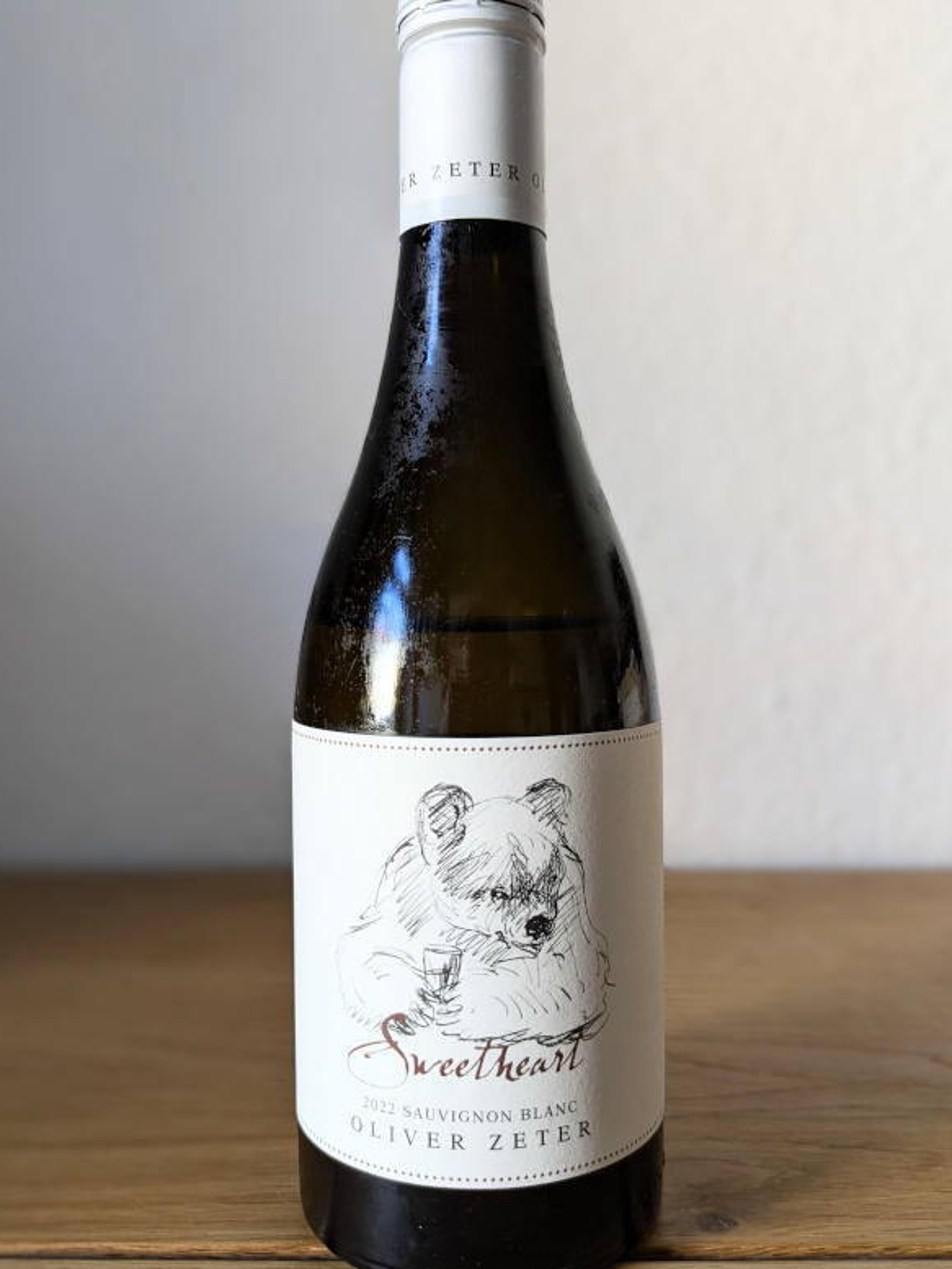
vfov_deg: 59.9
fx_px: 1100
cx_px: 482
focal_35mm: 30
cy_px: 617
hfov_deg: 46.8
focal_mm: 5.43
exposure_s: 1/25
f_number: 1.89
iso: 58
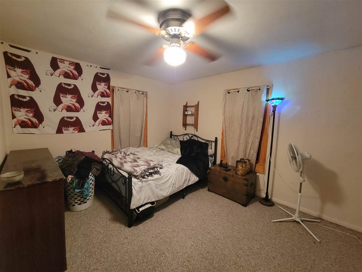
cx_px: 181
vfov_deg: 89.9
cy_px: 136
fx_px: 136
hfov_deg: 106.2
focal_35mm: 13
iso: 640
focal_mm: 2.2
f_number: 2.2
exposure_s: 1/24
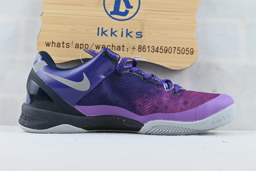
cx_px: 128
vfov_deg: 28.5
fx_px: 336
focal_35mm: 47
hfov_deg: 41.7
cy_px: 86
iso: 100
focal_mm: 31.5
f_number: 5
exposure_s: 1/40
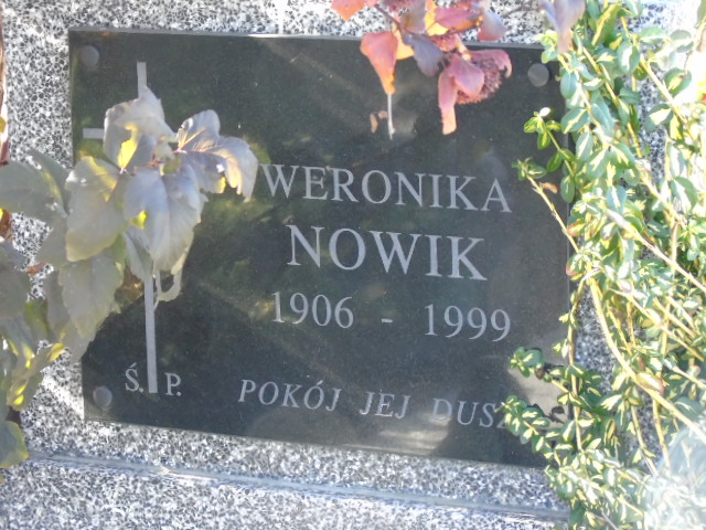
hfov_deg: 13.9
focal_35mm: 142
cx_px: 353
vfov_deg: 10.4
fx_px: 2896
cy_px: 265
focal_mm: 25
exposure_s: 1/60
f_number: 4.7
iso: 640
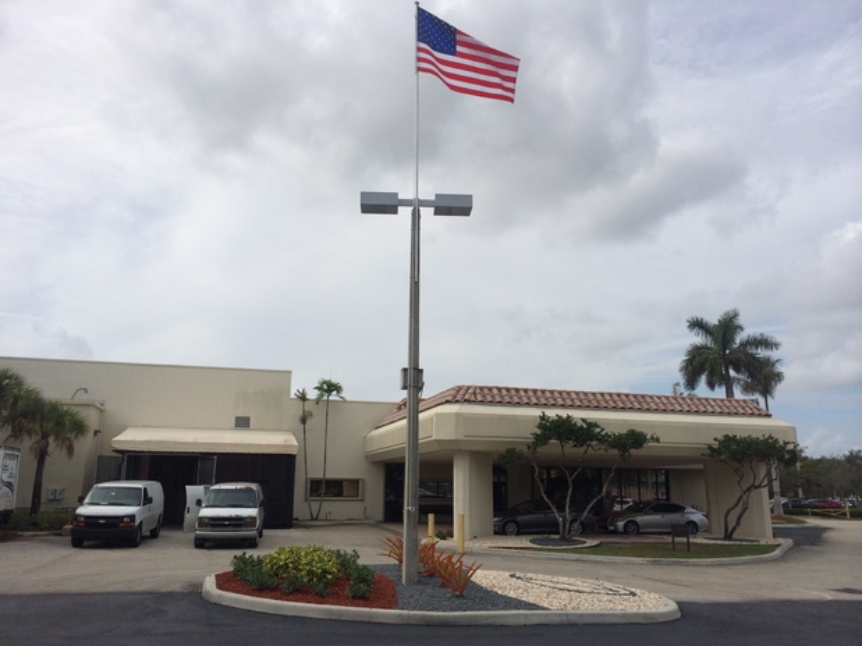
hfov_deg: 60.0
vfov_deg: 46.8
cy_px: 323
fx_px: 747
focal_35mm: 30
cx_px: 431
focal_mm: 4.12
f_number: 2.2
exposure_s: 1/4566
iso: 32
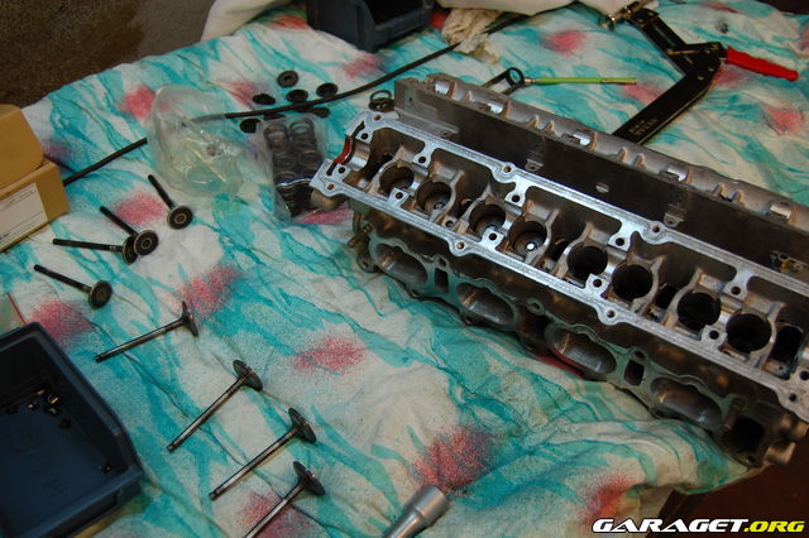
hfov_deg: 53.2
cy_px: 269
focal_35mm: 36
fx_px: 809
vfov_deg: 36.8
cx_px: 404
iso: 400
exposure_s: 1/60
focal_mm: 24
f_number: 4
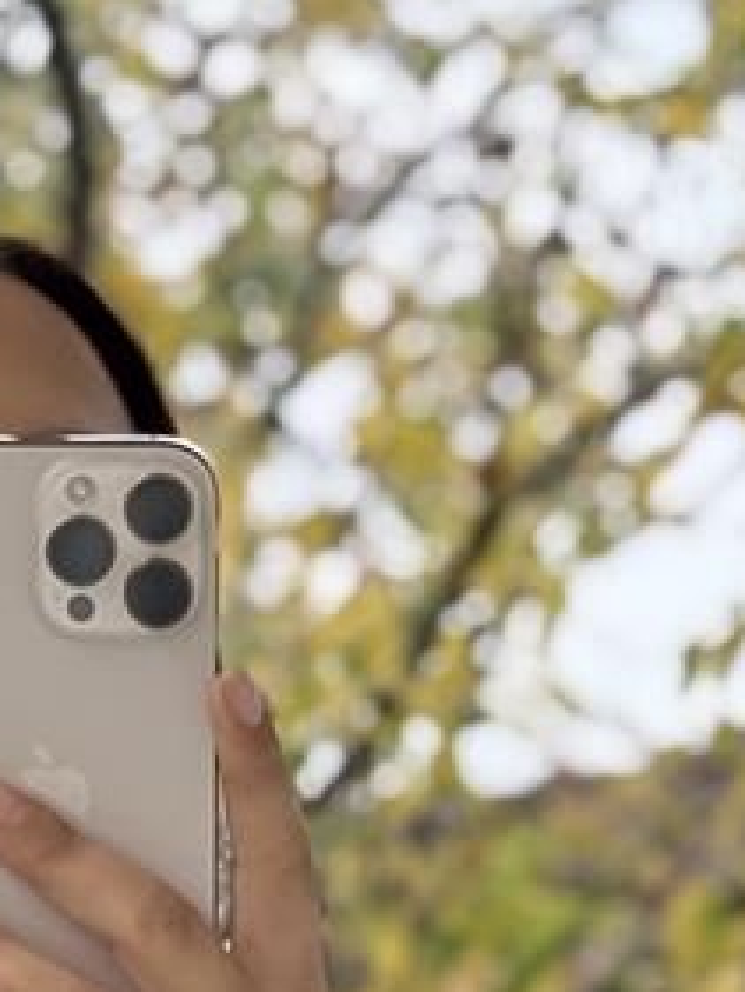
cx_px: 99
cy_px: 2007
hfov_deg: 6.5
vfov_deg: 8.2
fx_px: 6538
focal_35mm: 228
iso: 80
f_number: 1.78
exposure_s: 1/256
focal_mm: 6.76
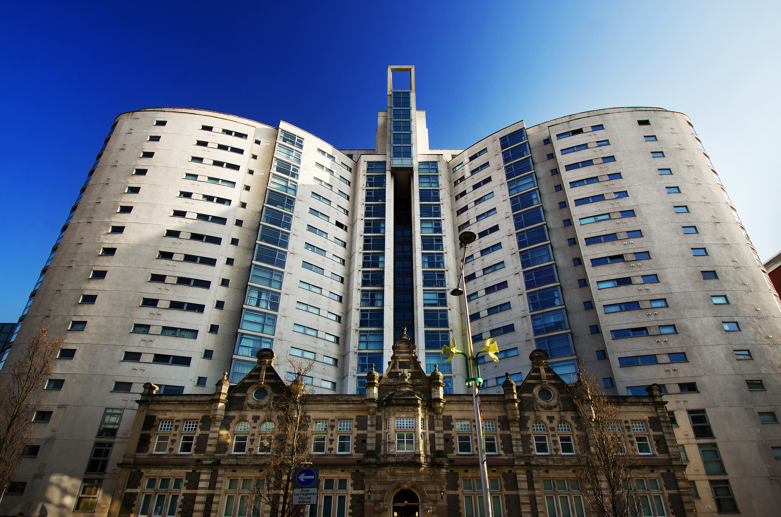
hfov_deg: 100.5
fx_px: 325
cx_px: 390
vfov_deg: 77.1
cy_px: 258
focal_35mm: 15
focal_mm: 10
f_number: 8
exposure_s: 1/80
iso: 100
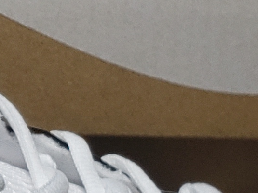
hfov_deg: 9.9
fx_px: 1460
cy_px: 34
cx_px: -89
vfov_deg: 7.6
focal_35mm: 196
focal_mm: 4.3
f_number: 1.5
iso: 50
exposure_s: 1/485
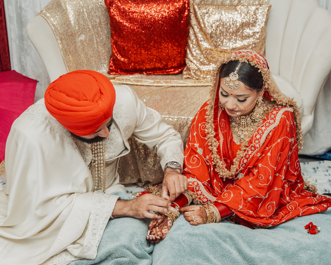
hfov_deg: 33.1
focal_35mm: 57
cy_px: 130
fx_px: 556
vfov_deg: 26.8
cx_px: 190
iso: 1000
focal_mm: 47.6
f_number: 2.8
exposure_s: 1/200
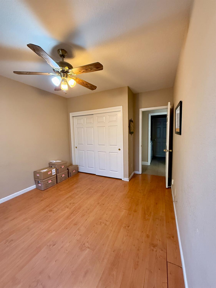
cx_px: 108
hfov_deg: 85.7
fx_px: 116
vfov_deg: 102.1
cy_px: 144
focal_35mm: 14
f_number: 2.2
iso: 400
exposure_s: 1/60
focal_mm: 2.22
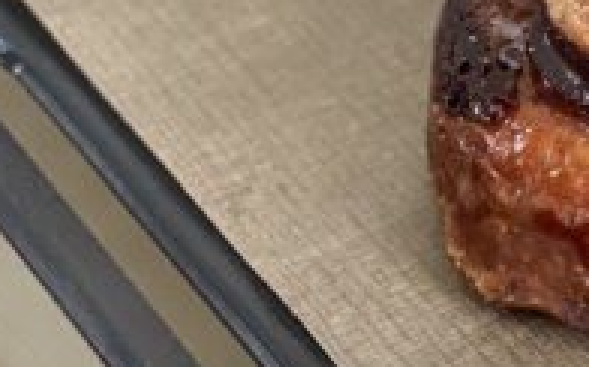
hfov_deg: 9.3
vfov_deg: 5.9
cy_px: -364
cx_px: 1043
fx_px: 3463
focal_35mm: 216
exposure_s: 1/40
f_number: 2
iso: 160
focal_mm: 6
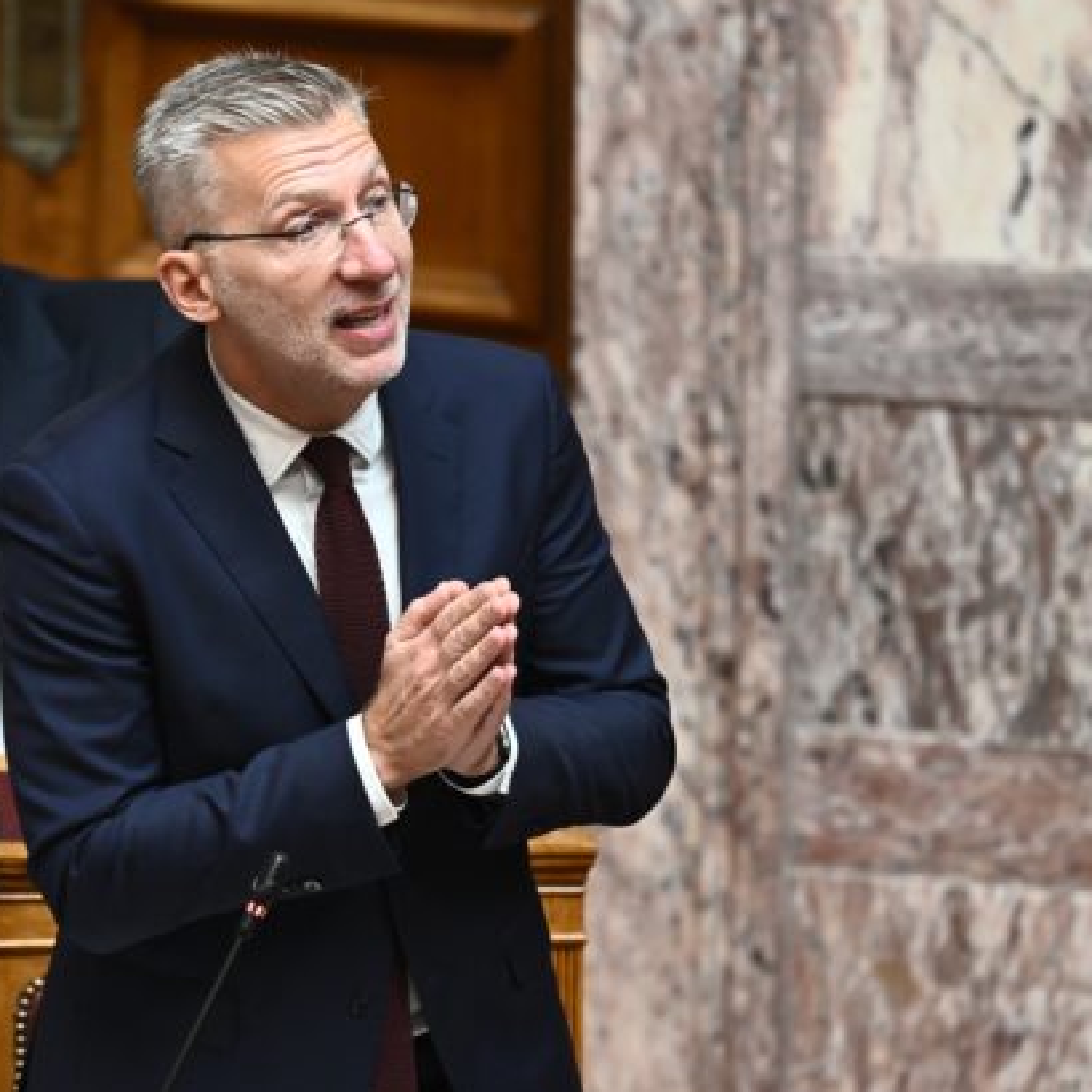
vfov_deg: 3.0
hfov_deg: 3.0
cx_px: 466
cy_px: 546
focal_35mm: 577
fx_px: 20593
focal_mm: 450
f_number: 6.3
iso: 3600
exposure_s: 1/200
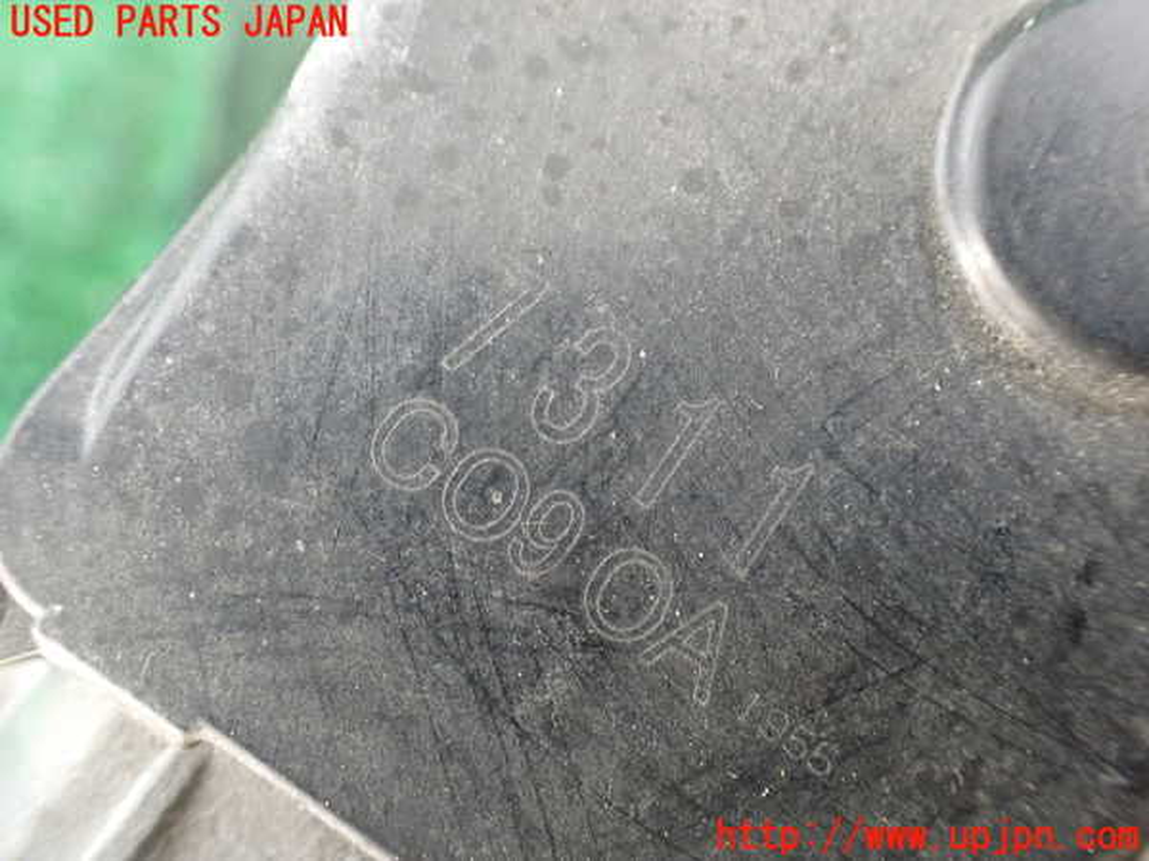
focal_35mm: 30
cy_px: 430
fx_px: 996
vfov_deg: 46.8
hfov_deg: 60.0
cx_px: 574
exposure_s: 1/50
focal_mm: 5.4
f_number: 2.3
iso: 800
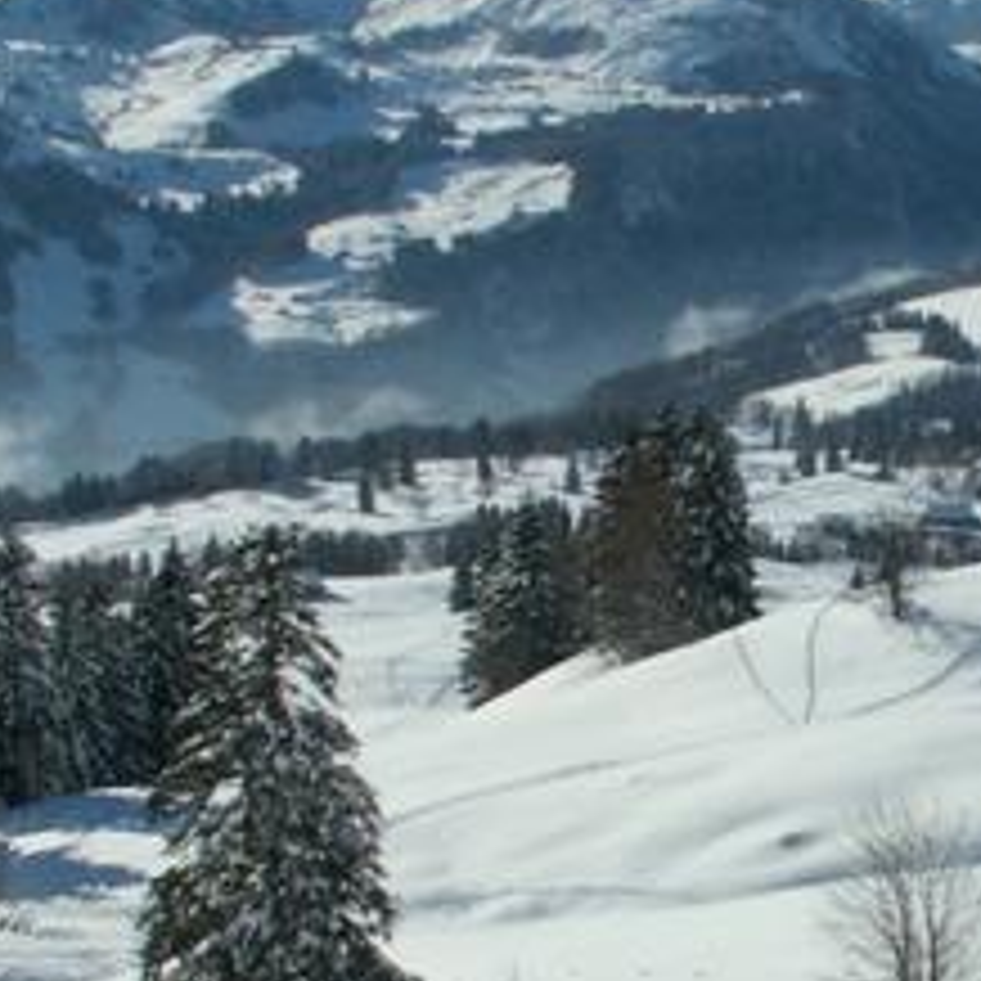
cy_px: 652
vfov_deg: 19.0
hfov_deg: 18.4
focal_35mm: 91
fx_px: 2918
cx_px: 1053
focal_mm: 5.86
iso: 50
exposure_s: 1/400
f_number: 8
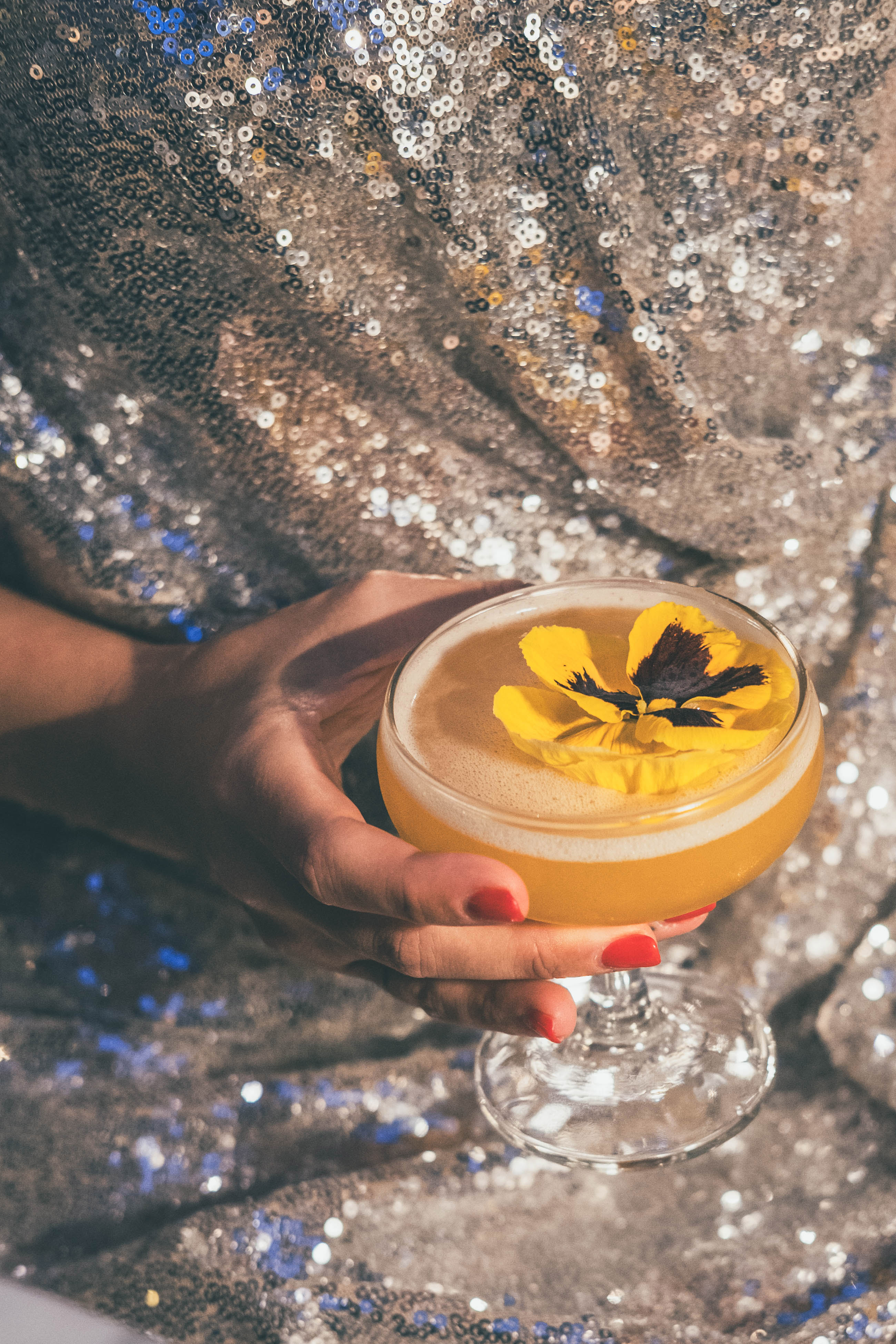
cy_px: 1005
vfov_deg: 23.7
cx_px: 630
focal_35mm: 85
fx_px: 3173
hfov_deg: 16.0
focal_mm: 35
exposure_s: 1/125
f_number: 2.8
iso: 2000
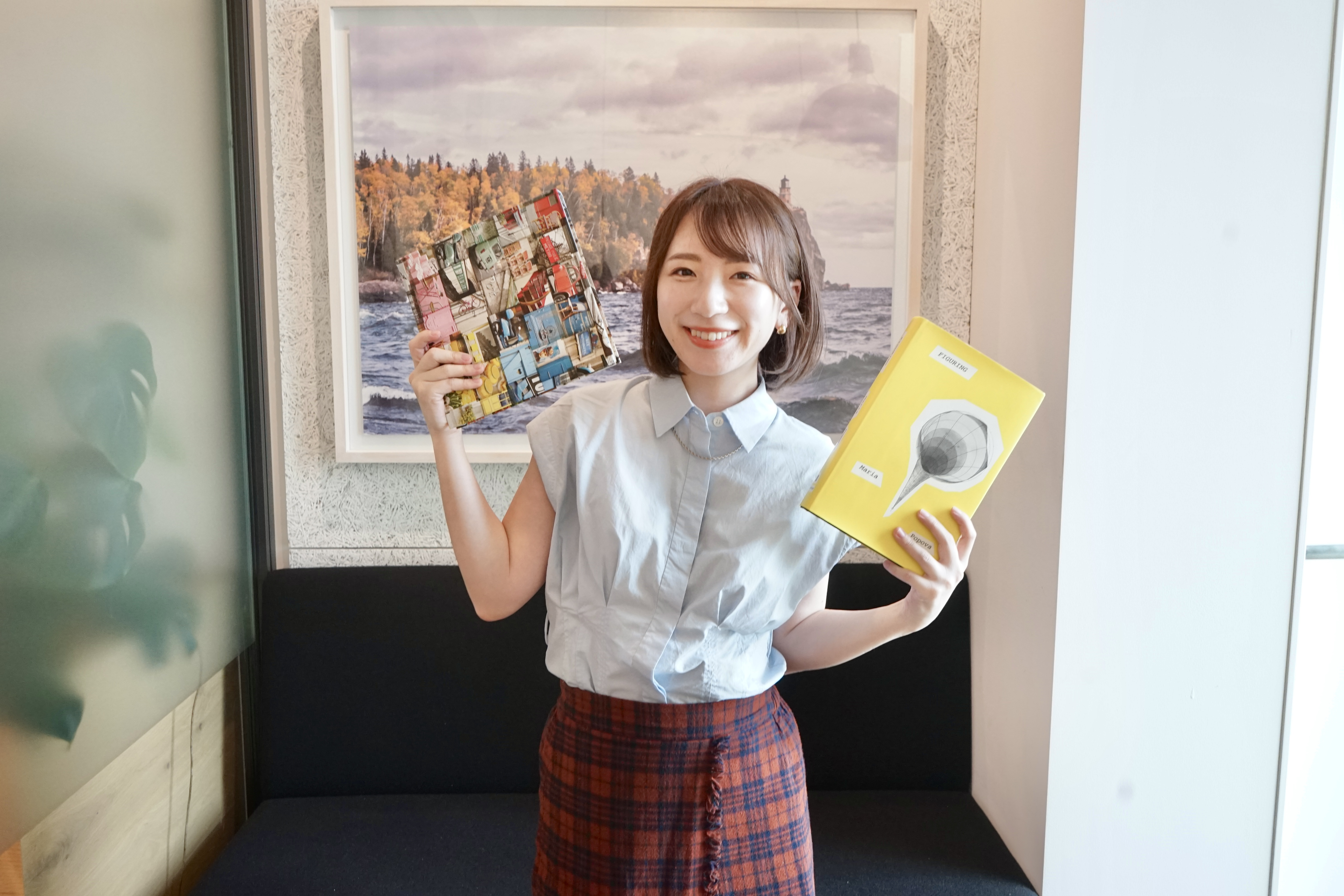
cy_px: 448
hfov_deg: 65.5
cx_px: 672
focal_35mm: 28
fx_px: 1045
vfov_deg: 46.4
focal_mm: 28
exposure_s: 1/50
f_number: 7.1
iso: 2000
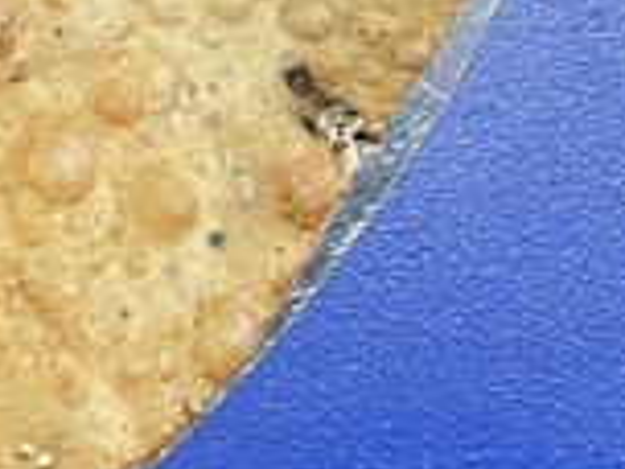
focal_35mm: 172
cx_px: -1123
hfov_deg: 9.5
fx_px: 3106
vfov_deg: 7.9
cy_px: -732
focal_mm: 4.2
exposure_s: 1/60
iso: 500
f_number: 1.6
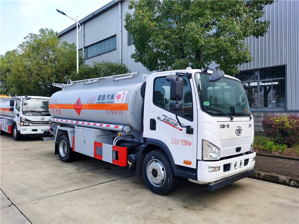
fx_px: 233
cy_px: 112
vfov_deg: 51.4
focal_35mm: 27
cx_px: 150
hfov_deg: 65.3
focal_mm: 5.56
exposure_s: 1/1151
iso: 50
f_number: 1.6
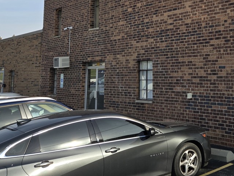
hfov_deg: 34.2
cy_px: 3
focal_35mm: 52
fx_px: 352
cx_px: 223
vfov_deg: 26.6
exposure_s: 1/2921
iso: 50
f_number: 1.8
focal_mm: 5.4
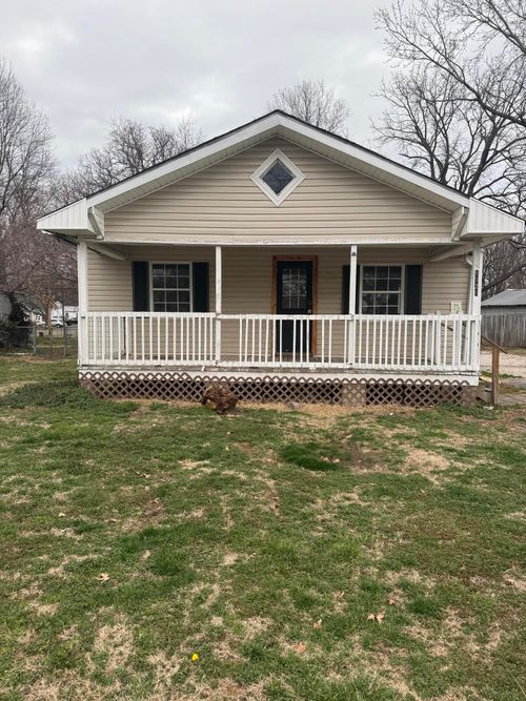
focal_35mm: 24
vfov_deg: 71.6
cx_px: 263
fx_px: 486
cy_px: 350
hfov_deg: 56.8
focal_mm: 6.76
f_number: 1.78
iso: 64
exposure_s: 1/190
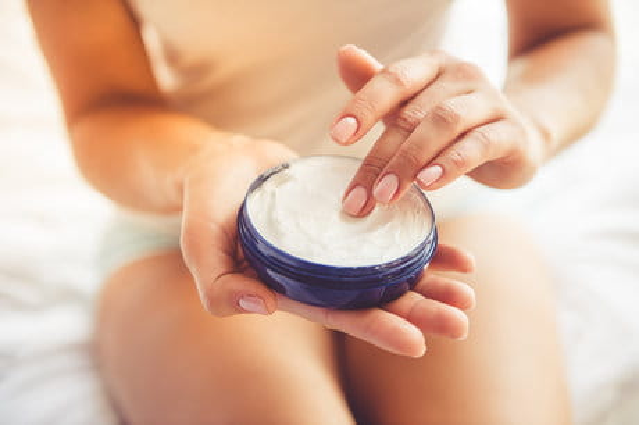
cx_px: 320
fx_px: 1100
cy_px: 212
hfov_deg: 32.4
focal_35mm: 62
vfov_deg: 21.9
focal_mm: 62
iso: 200
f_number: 3.2
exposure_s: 1/160
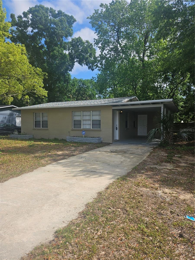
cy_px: 130
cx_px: 98
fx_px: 173
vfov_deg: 73.9
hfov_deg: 58.9
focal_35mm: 23
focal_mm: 5.4
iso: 25
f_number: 1.8
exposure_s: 1/1546
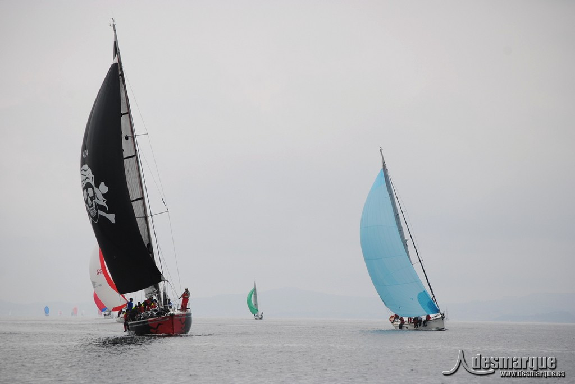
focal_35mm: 180
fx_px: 2878
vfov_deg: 7.6
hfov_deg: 11.4
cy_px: 192
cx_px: 288
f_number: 5.6
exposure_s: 1/500
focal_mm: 120
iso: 100
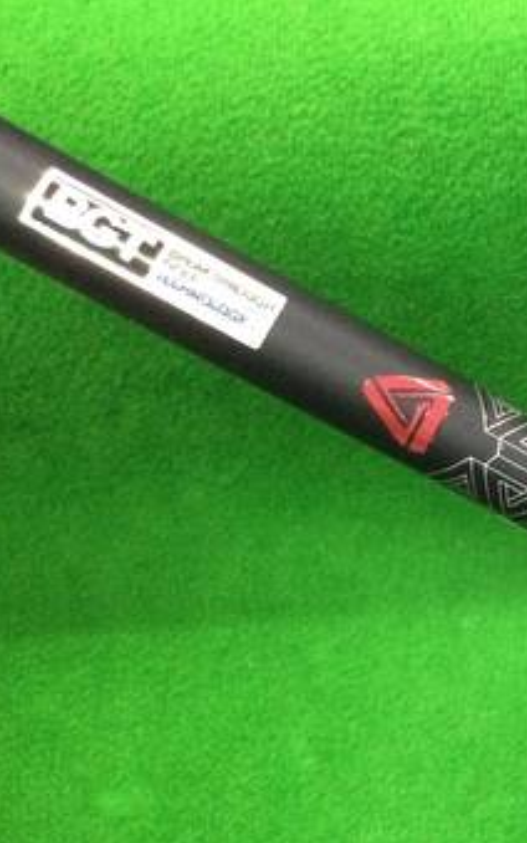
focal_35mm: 62
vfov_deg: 32.7
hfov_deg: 18.8
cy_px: 555
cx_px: 766
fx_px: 1424
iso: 160
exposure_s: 1/30
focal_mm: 3.3
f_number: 2.4
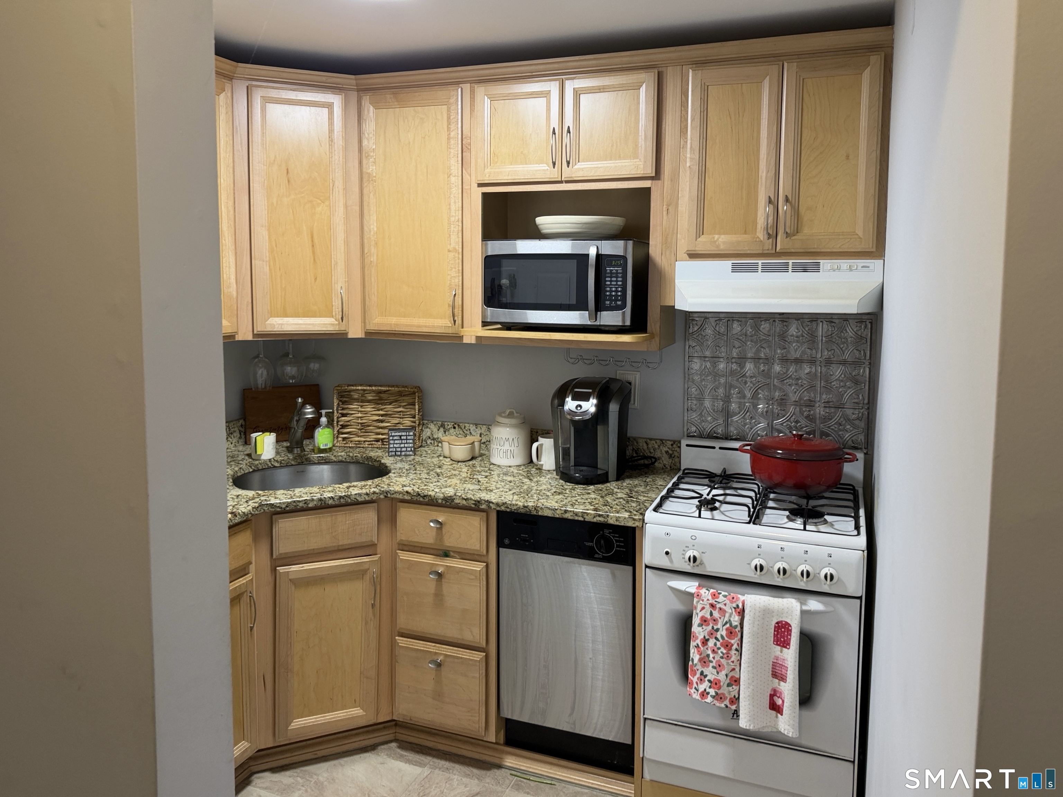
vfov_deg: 56.8
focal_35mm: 24
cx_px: 532
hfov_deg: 71.6
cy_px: 398
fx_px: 737
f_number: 1.78
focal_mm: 6.76
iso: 125
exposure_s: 1/60
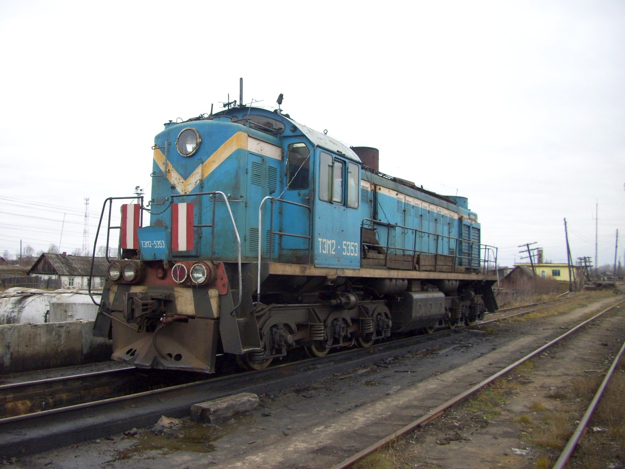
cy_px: 234
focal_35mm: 34
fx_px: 614
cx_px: 312
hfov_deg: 54.0
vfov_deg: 41.8
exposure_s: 1/125
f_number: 2.9
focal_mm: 5.7
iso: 80
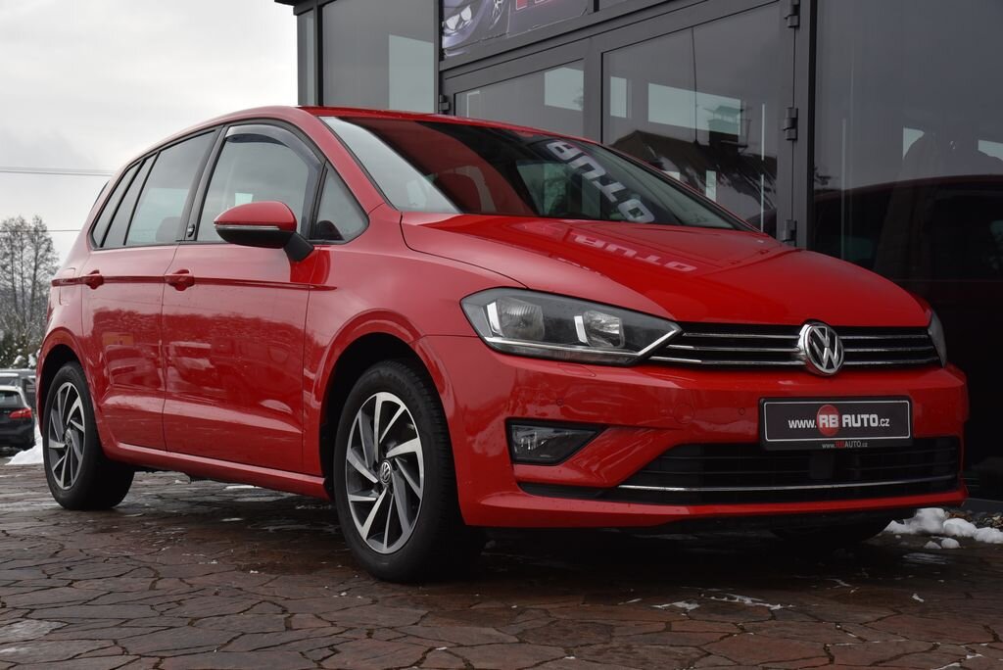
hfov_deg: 36.2
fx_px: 1533
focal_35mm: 55
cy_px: 335
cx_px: 502
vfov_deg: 24.7
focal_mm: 55
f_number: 10
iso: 500
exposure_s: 1/400
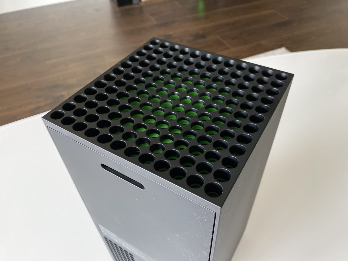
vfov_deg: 53.1
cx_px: 174
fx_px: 261
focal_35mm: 26
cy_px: 130
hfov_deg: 67.3
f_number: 1.8
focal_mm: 4.25
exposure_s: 1/39
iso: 640
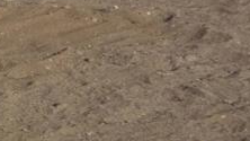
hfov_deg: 6.7
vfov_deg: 3.8
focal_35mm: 317
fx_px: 2102
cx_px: -141
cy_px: -166
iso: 80
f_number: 14.1
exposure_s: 1/160
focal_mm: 11.2
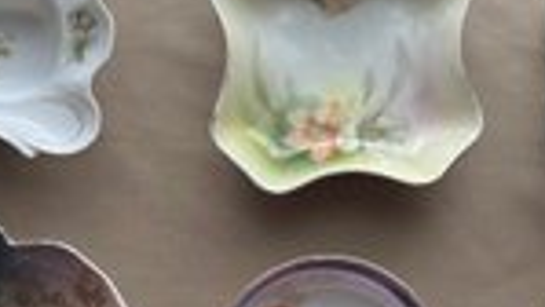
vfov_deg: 19.9
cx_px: 309
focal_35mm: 60
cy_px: 236
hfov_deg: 34.8
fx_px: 868
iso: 64
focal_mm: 6.86
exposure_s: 1/121
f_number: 1.78
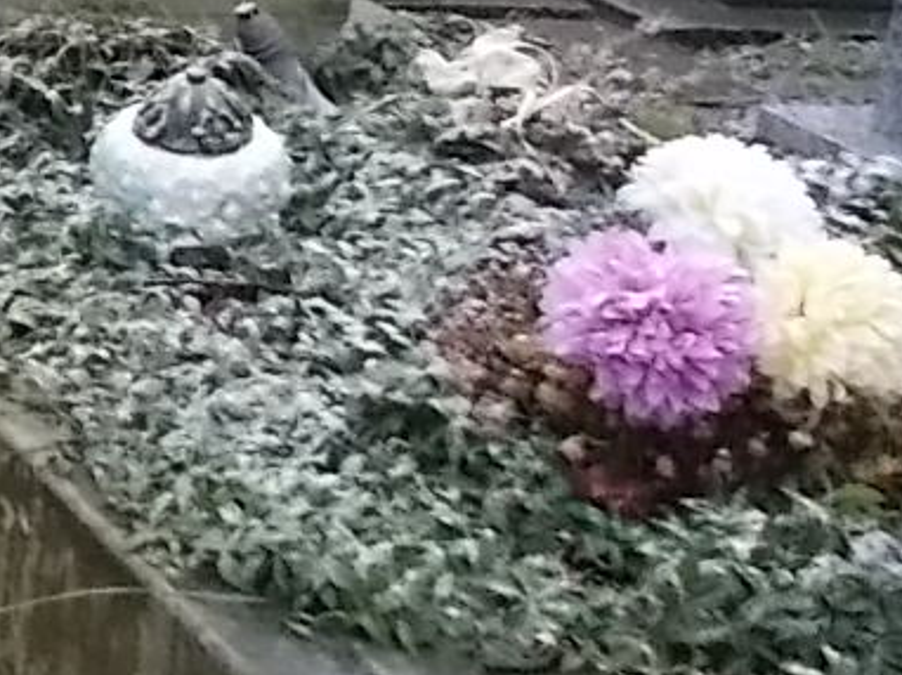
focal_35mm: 109
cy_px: -19
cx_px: -666
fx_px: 2838
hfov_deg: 15.7
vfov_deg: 13.4
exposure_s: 1/100
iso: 400
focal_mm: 4.6
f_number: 3.2
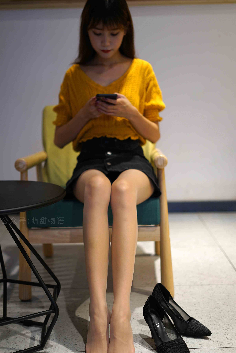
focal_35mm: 55
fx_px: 540
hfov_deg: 24.6
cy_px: 193
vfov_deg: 36.2
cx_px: 113
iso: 200
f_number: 1.8
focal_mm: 50
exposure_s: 1/200
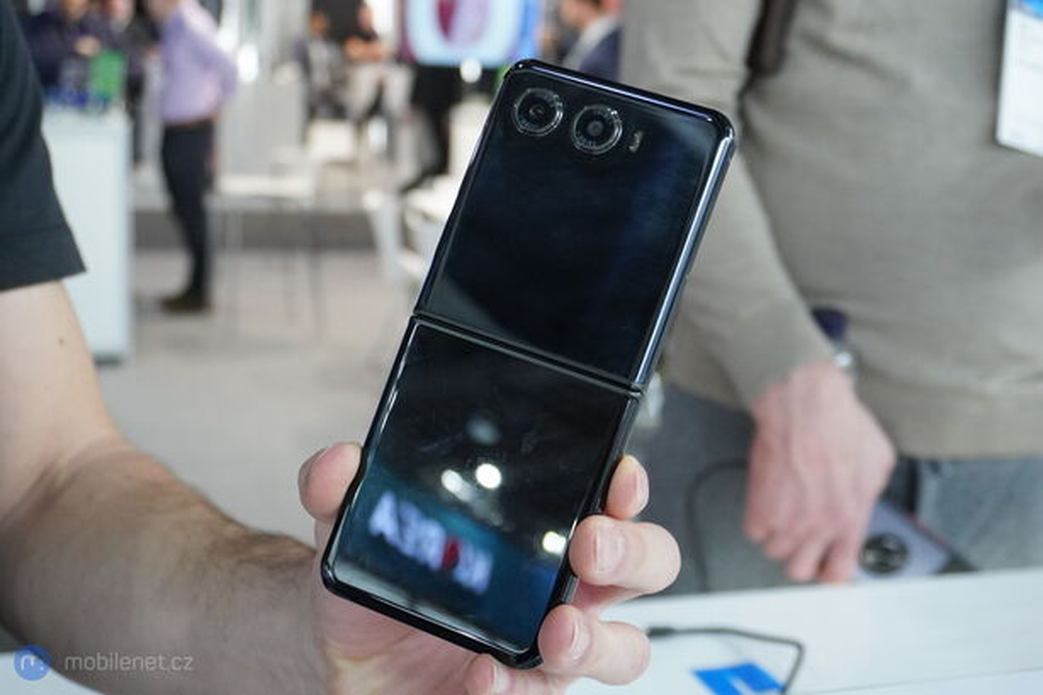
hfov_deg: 45.0
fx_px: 1260
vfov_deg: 30.8
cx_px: 522
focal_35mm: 44
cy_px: 348
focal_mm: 29
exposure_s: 1/125
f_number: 5
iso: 2500
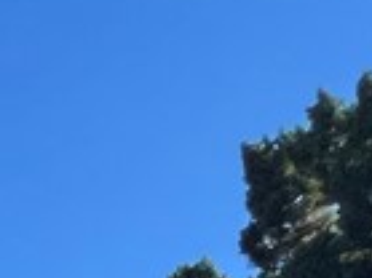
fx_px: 1031
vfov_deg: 10.4
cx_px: -773
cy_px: 858
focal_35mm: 96
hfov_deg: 11.1
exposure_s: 1/1292
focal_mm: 1.57
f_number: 1.8
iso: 32
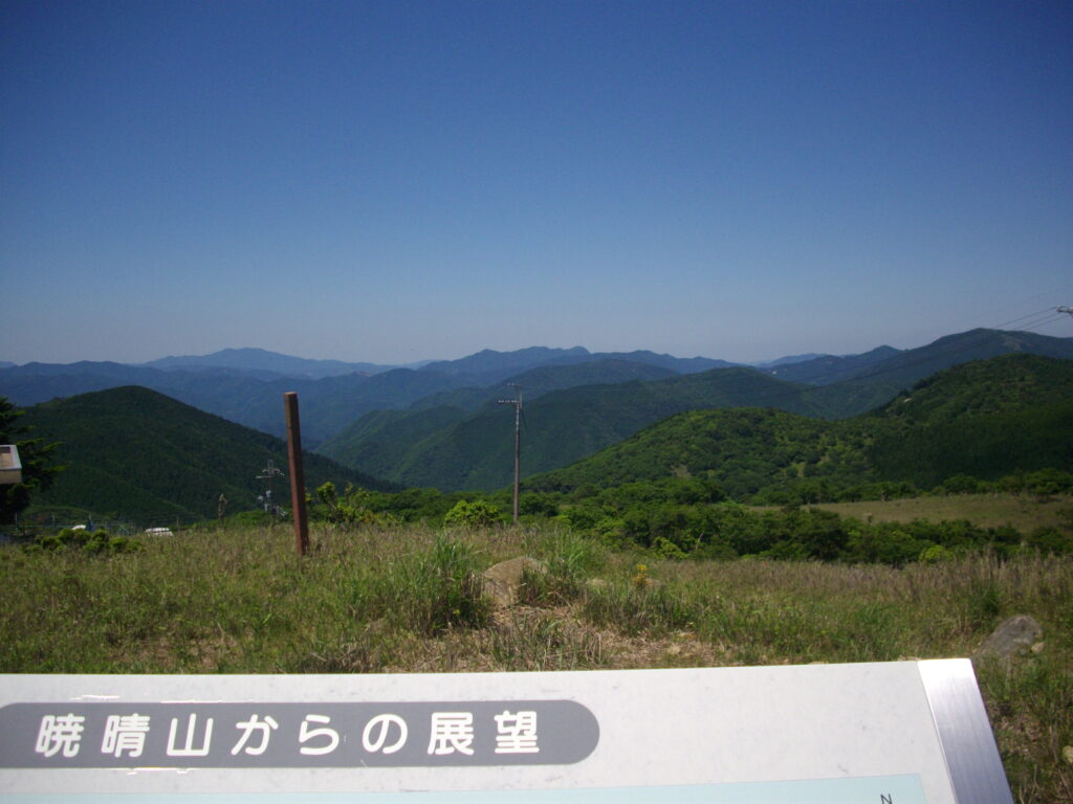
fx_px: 1147
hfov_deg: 50.1
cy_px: 402
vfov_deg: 38.7
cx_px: 536
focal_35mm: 37
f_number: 5.6
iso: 100
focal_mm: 6.2
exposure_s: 1/800
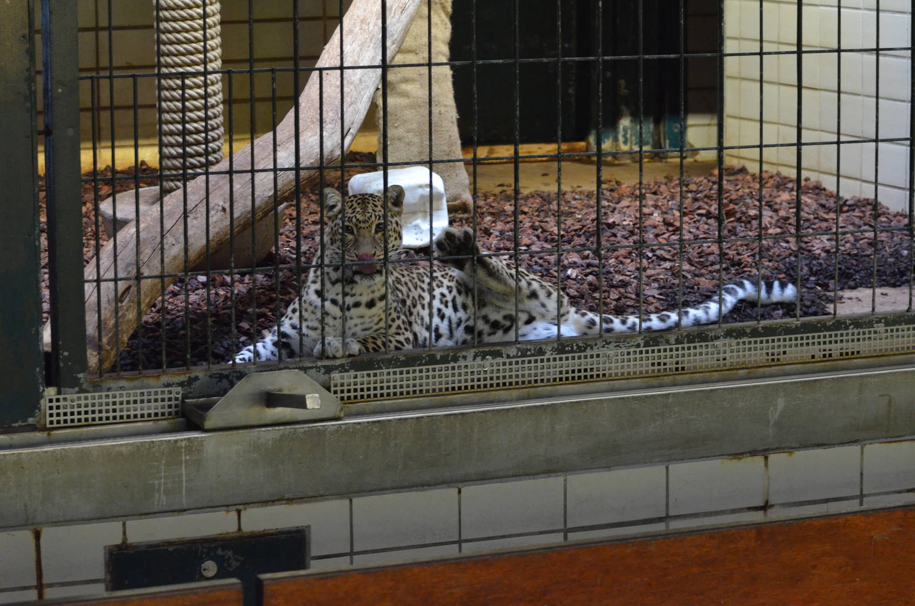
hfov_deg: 19.5
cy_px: 303
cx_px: 458
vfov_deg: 13.0
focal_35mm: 105
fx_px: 2663
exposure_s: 1/25
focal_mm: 70
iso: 3200
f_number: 4.5
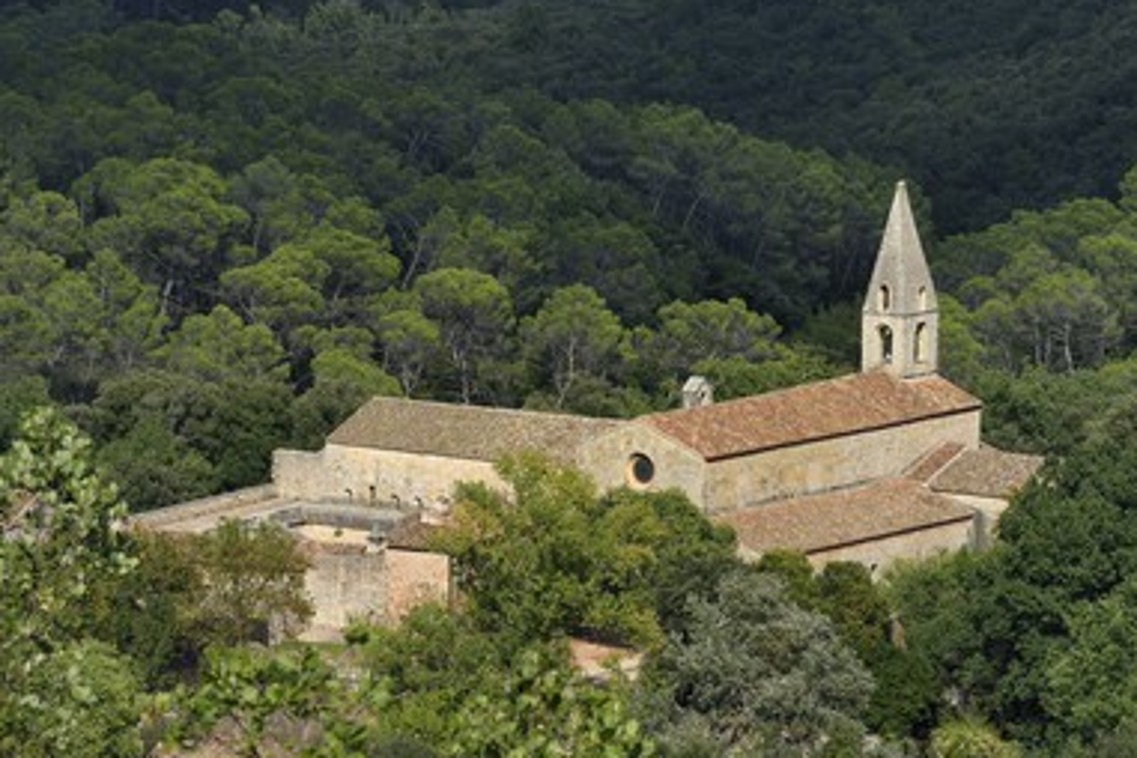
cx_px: 576
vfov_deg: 8.0
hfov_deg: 12.0
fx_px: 5400
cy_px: 400
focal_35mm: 171
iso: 200
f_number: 13
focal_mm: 155
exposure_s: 1/320
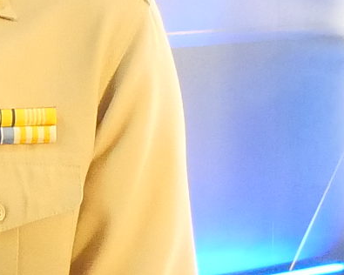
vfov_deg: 6.0
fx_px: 2606
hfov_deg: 7.5
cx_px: -67
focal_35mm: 256
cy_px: 165
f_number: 7.1
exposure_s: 1/50
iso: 3200
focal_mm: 14
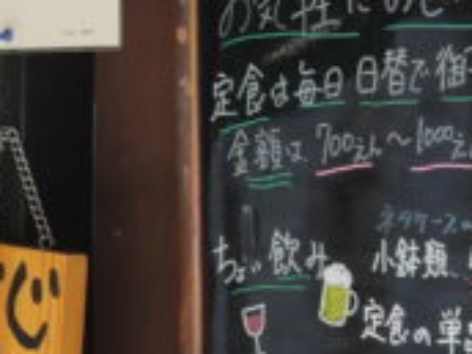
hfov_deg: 6.4
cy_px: 280
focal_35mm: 298
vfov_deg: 5.0
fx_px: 4063
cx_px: -606
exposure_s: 1/60
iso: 320
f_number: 6.3
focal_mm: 20
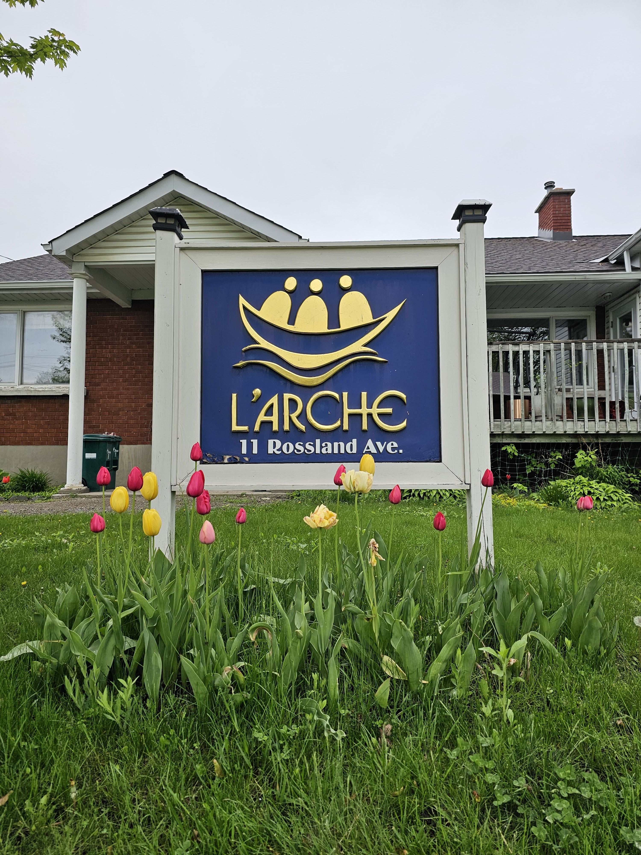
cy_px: 428
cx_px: 320
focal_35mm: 23
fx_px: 568
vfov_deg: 73.9
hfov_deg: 58.9
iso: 20
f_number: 1.7
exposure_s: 1/223
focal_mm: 6.3
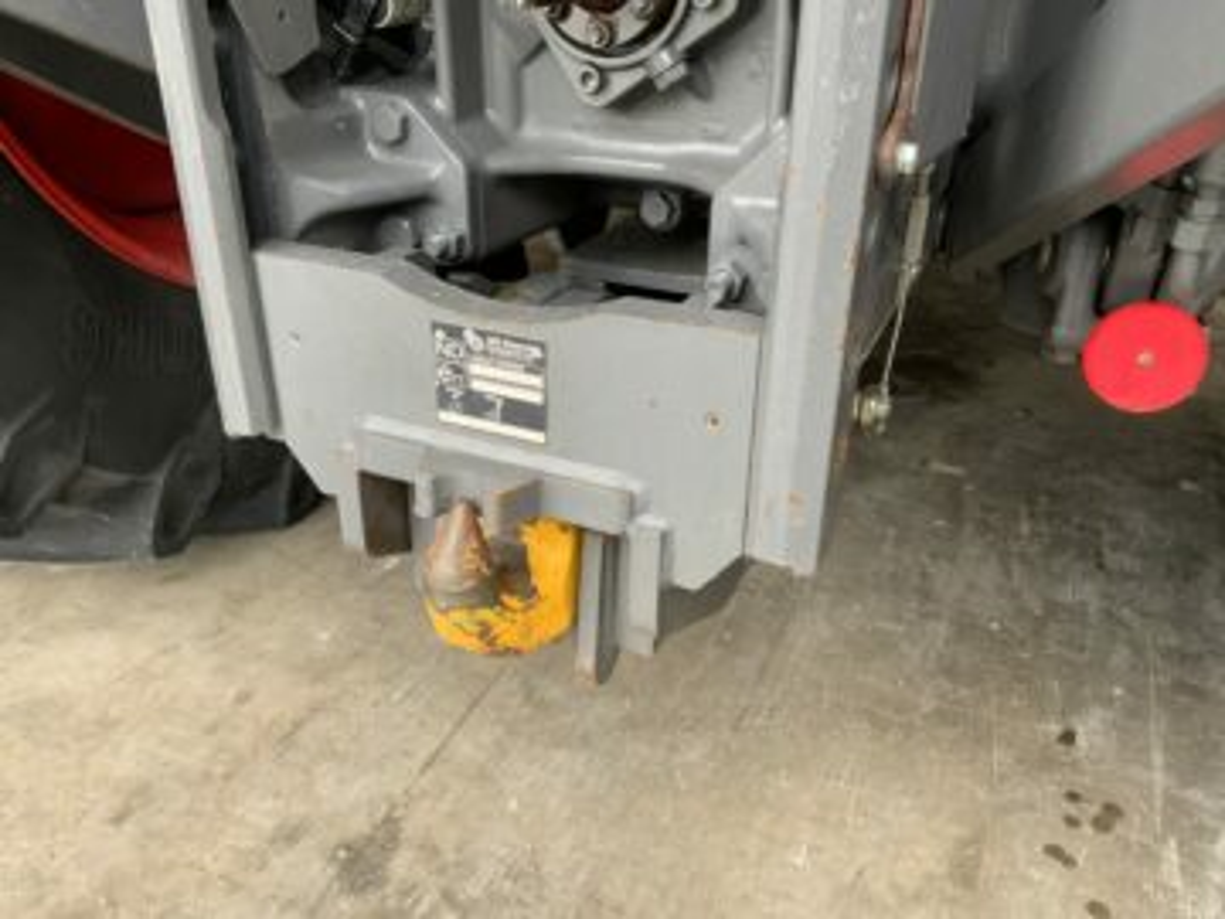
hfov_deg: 61.7
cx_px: 612
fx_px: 1026
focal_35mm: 29
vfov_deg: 48.2
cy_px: 460
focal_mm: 3
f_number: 1.8
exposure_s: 1/122
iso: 50
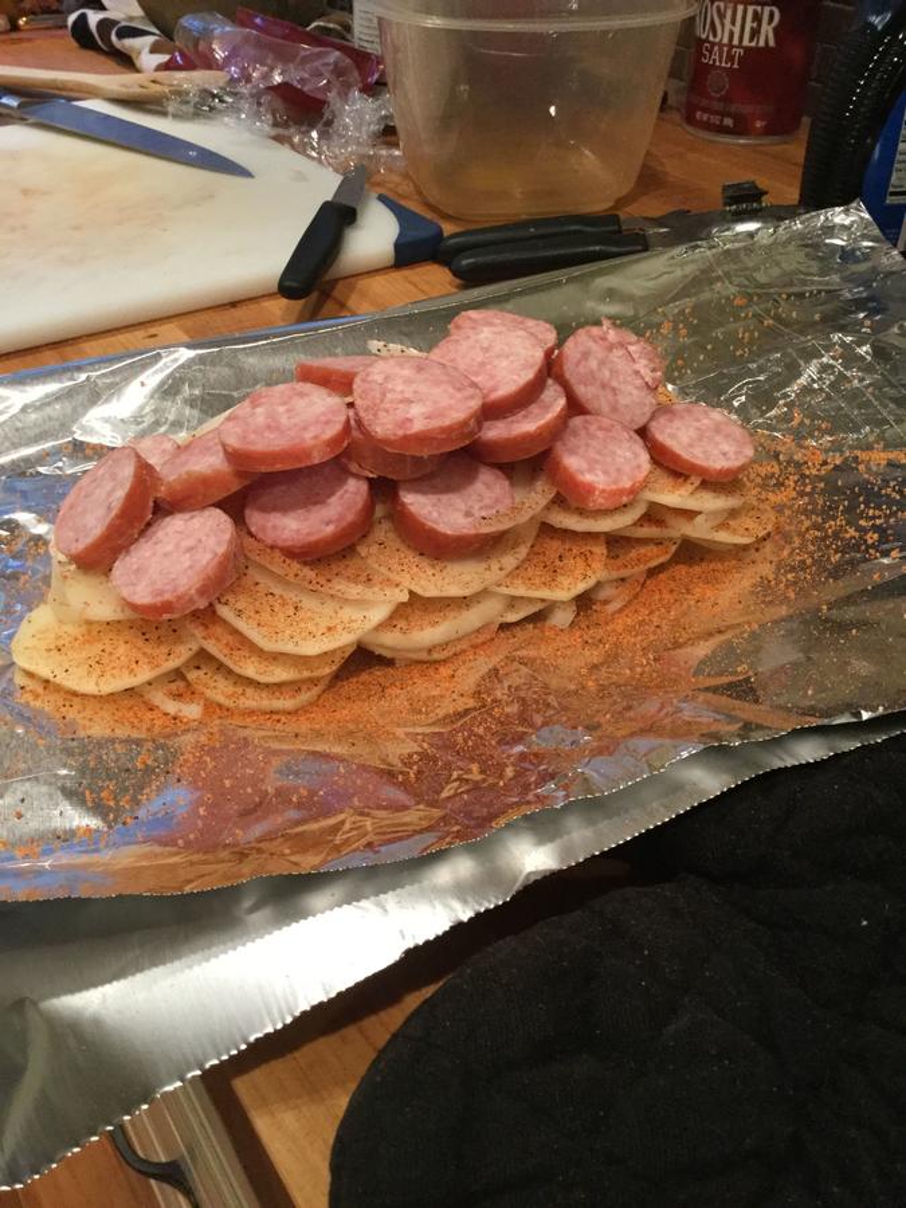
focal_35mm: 31
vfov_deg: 58.4
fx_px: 1082
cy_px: 604
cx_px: 453
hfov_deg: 45.4
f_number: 2.4
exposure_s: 1/30
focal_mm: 3.3
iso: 125
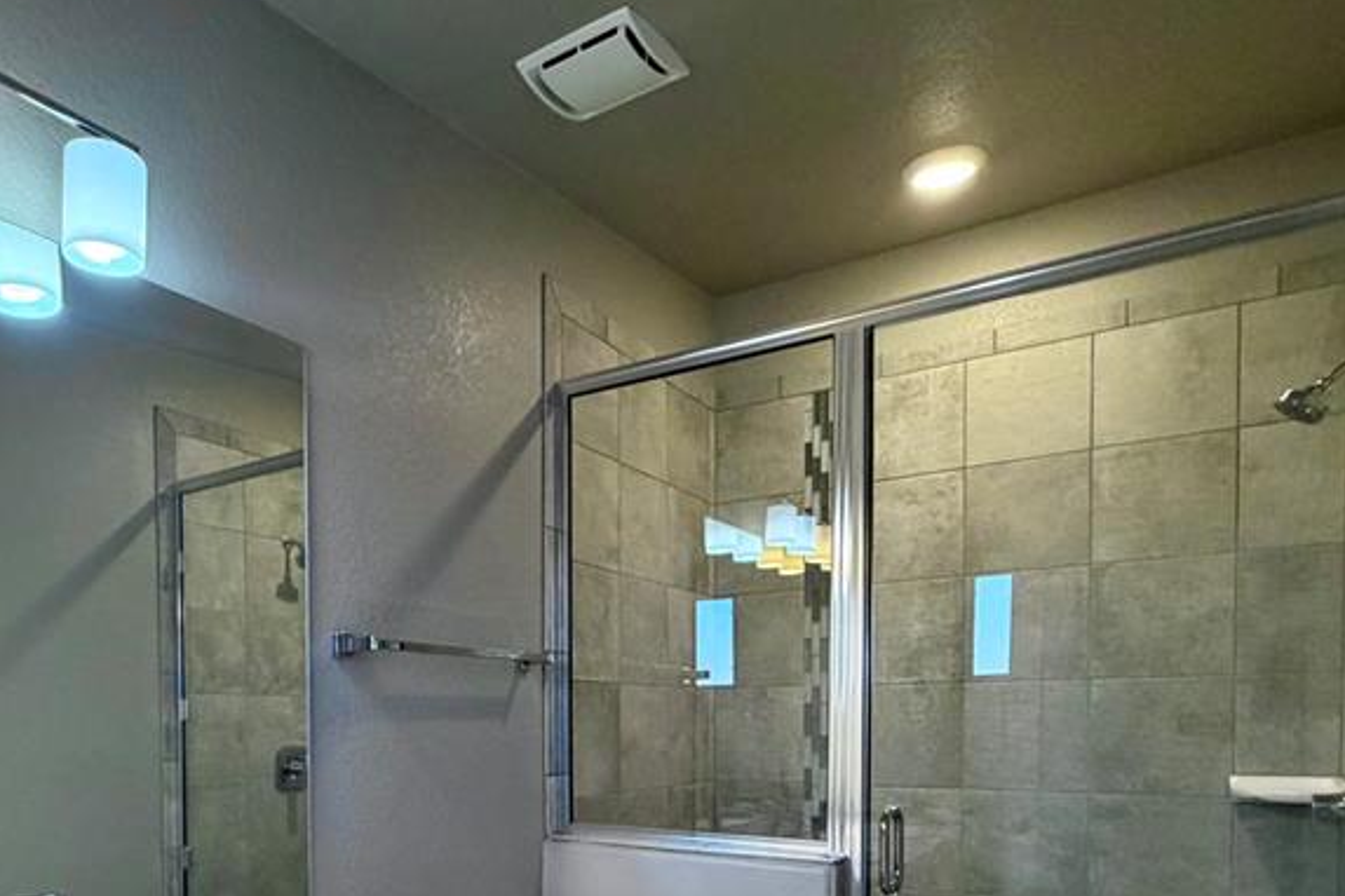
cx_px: 486
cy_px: 749
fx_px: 971
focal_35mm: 26
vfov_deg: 46.3
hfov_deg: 68.1
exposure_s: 1/120
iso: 250
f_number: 2.2
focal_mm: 2.22
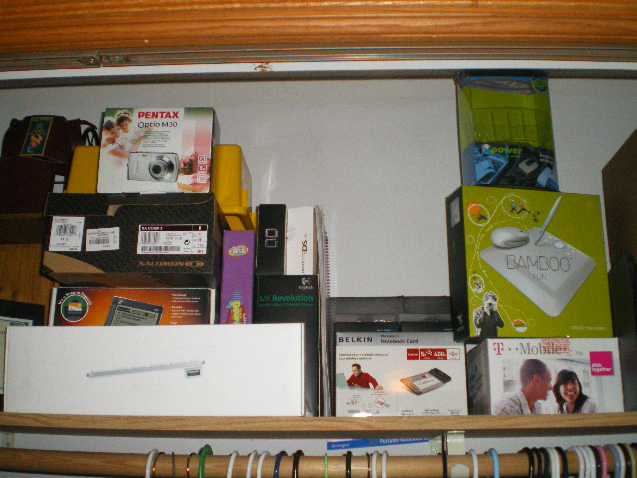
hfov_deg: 49.0
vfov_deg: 37.7
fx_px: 699
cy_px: 239
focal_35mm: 38
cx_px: 318
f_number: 3.1
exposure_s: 1/50
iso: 400
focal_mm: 6.3
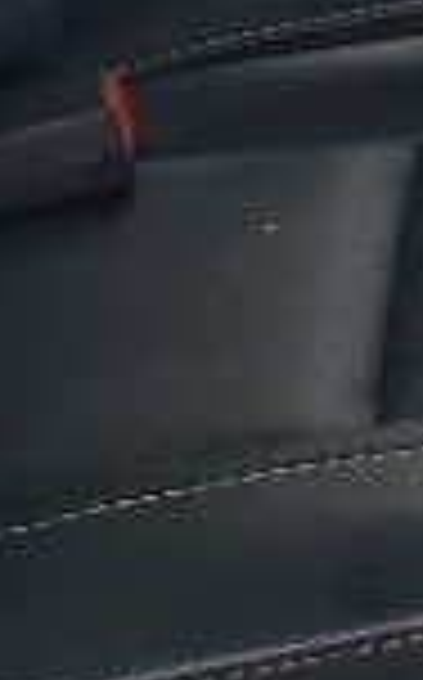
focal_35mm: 292
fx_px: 5401
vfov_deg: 7.1
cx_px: 747
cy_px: -342
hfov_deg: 4.4
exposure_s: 1/357
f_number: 1.5
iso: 50
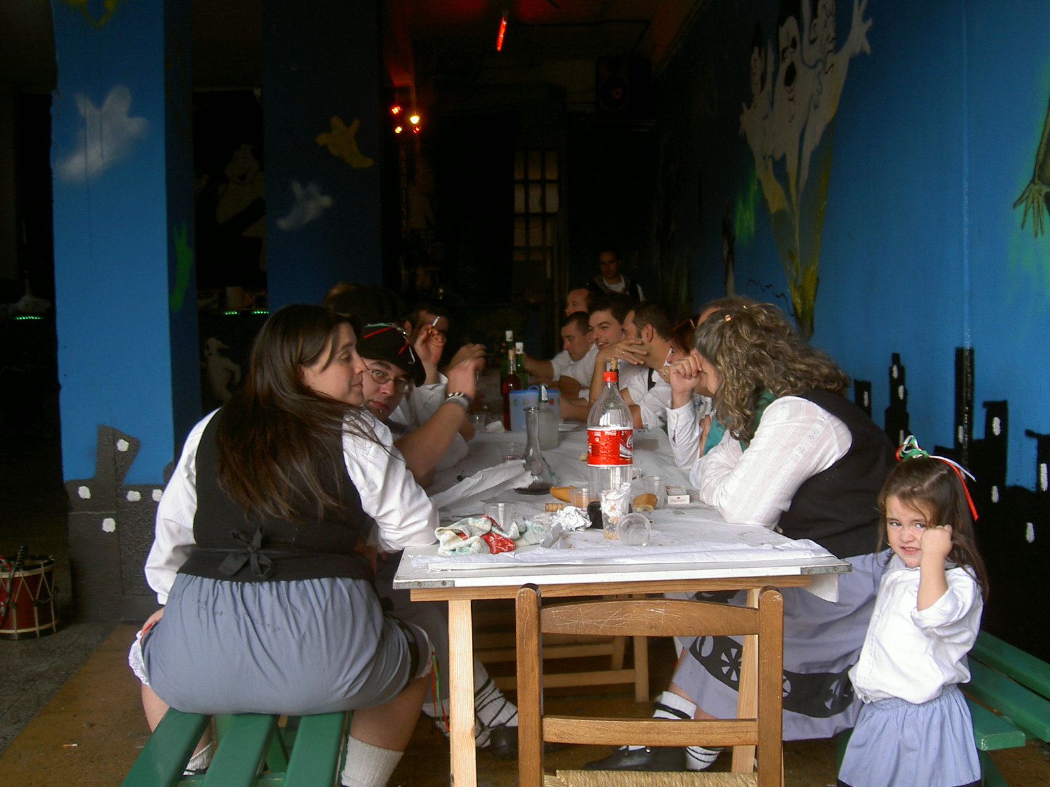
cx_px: 525
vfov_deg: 36.8
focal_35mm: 39
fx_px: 1183
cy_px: 394
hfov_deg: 47.9
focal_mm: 8
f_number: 2.8
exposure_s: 1/78.1
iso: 100
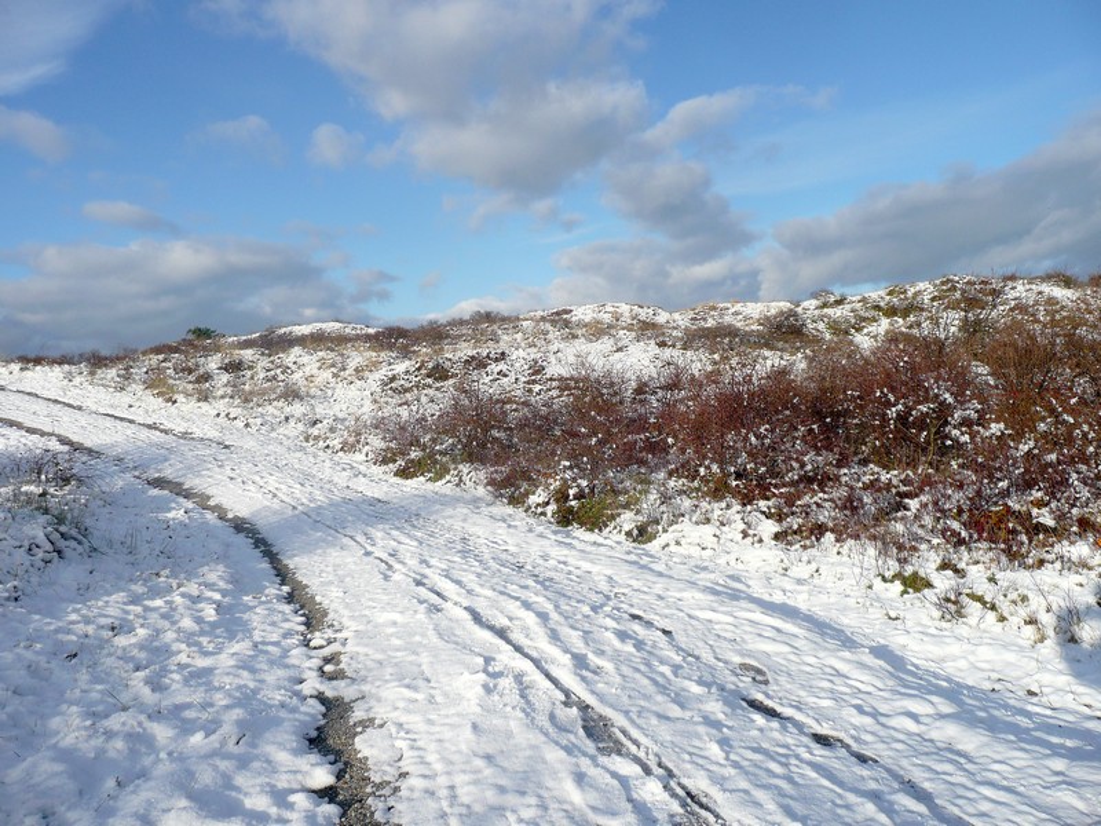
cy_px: 413
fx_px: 891
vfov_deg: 49.7
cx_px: 550
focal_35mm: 28
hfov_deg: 63.4
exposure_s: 1/250
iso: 100
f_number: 8
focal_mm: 4.6
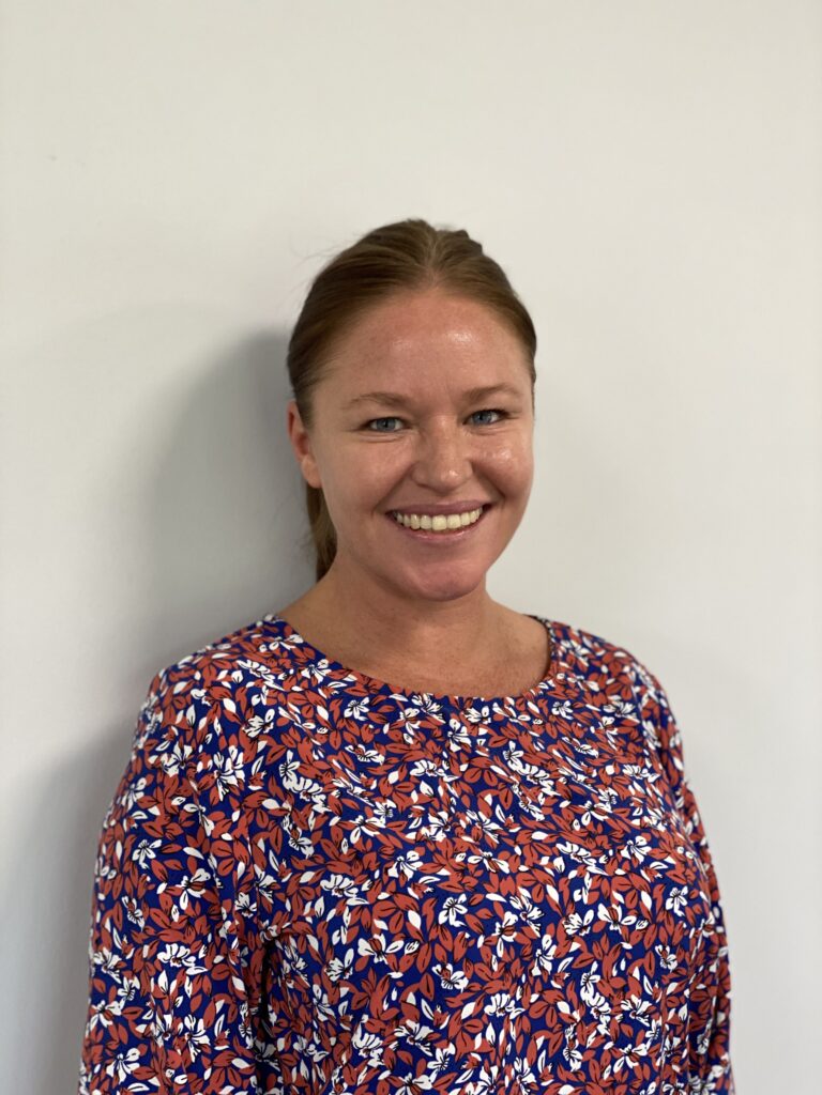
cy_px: 548
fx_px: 1646
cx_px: 411
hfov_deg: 28.0
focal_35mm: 52
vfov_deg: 36.8
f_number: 2
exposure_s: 1/50
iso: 160
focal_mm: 6
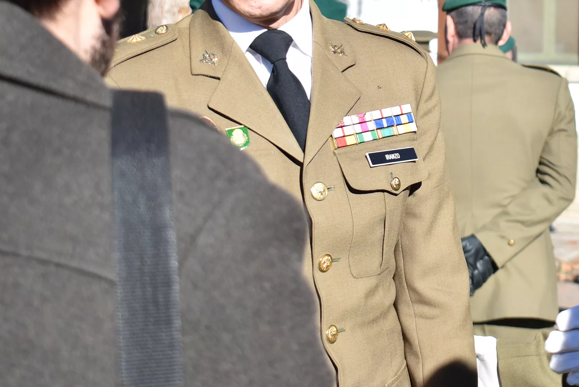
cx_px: 460
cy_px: 65
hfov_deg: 20.0
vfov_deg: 13.5
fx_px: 1626
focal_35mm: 101
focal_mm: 38
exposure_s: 1/800
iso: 200
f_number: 5
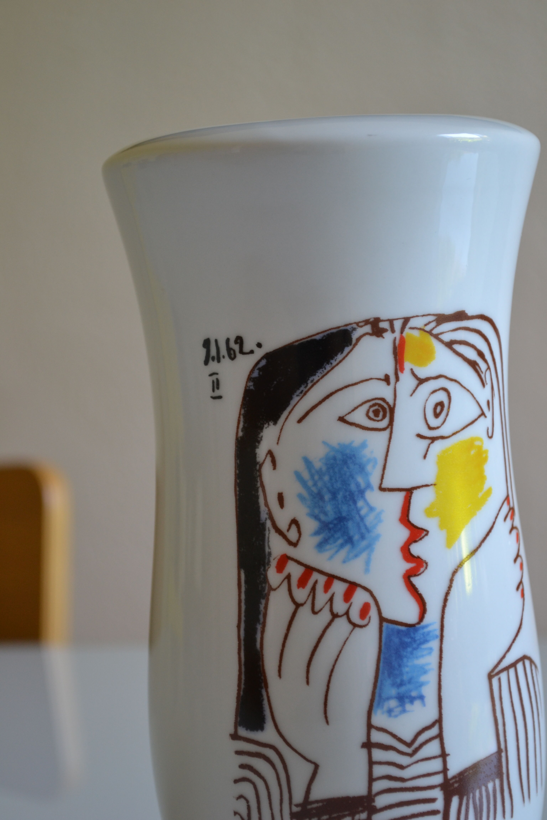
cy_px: 410
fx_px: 1880
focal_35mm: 82
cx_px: 274
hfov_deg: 16.6
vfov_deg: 24.6
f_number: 5.6
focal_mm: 55
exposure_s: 1/30
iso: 400
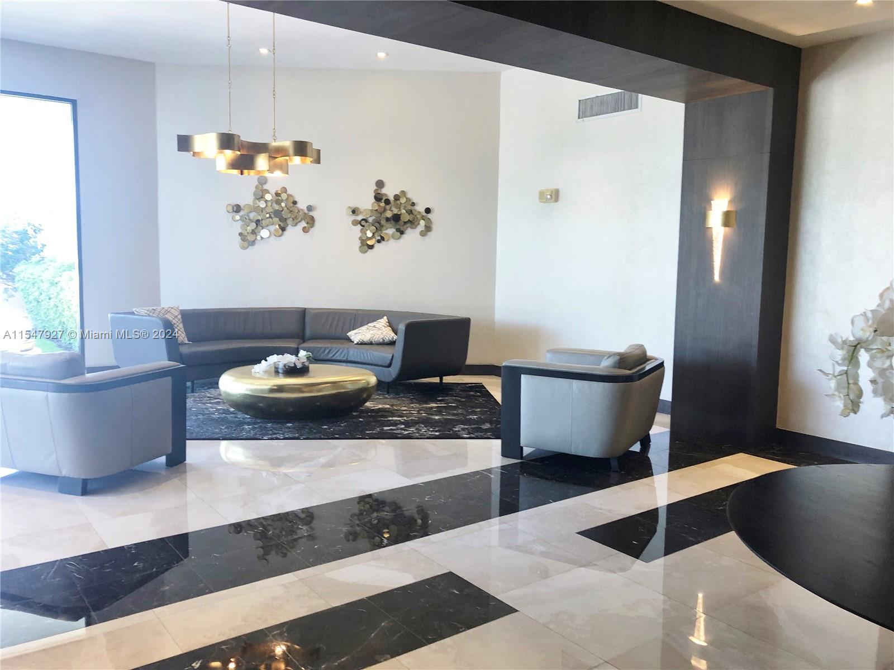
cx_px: 447
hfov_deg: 63.4
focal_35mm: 28
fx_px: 723
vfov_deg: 49.7
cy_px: 335
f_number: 1.8
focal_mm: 3.99
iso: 40
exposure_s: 1/24
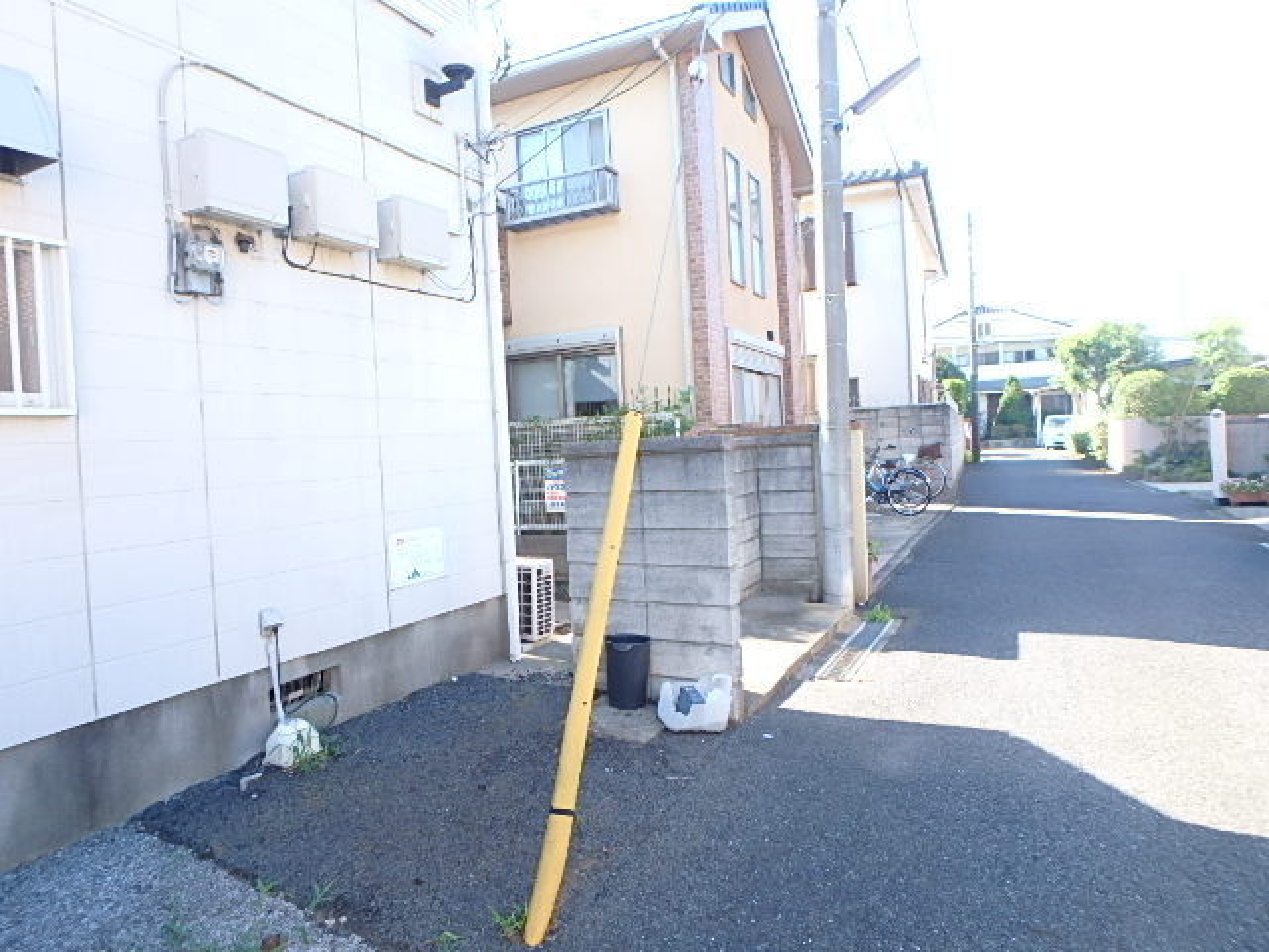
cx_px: 634
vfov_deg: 63.4
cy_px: 476
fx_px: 770
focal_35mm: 21
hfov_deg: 79.0
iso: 125
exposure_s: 1/100
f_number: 3.5
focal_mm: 3.7
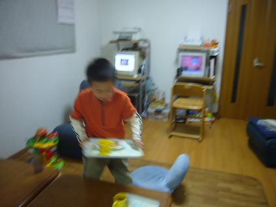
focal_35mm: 28
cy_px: 104
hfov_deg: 63.5
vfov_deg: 49.7
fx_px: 223
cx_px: 138
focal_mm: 4.6
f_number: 2.8
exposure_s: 1/15
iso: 160
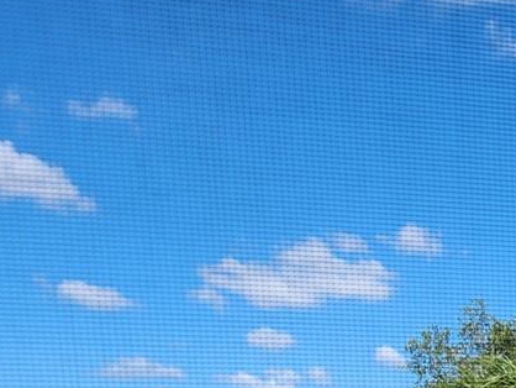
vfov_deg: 14.8
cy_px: 690
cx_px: 564
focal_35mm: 88
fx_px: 1313
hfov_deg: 21.2
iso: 20
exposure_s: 1/986
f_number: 1.8
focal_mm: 5.4
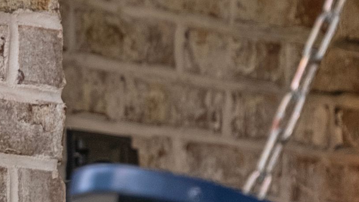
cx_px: -473
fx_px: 3637
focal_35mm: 382
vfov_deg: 3.2
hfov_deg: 5.5
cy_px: -75
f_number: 2.8
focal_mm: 70
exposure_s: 1/1000
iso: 320
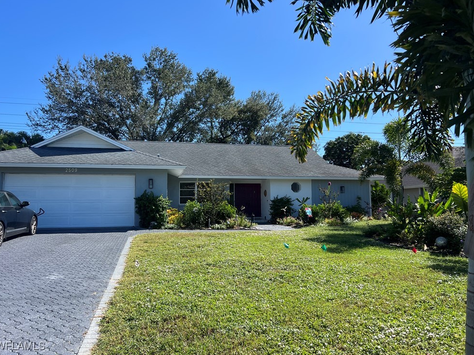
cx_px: 232
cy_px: 172
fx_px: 370
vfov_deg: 51.4
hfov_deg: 65.3
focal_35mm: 27
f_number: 1.5
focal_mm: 5.7
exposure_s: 1/2994
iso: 50
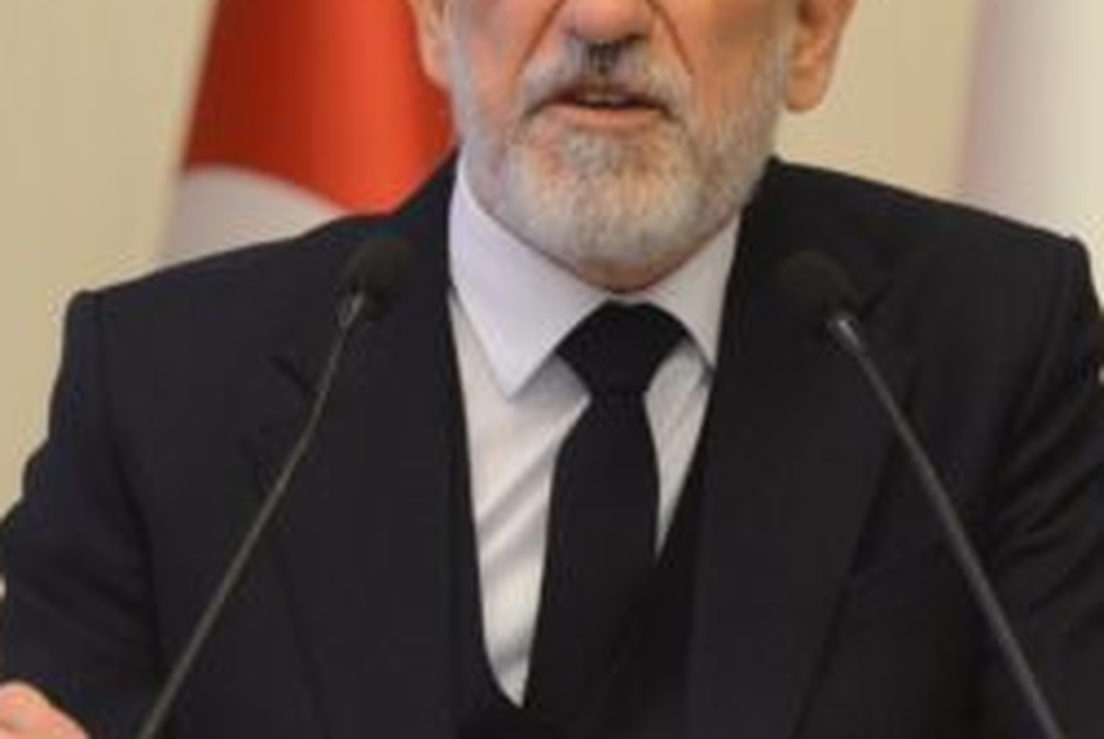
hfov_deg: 5.0
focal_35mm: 413
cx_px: 717
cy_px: 394
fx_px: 12680
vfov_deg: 3.3
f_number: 2.8
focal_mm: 135
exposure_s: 1/160
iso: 3200
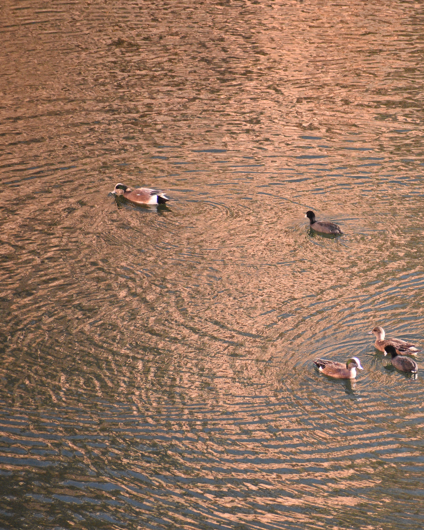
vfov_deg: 3.0
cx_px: 351
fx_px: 9961
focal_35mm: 635
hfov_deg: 2.4
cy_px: 265
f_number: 6.3
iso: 3200
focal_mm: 300
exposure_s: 1/1000
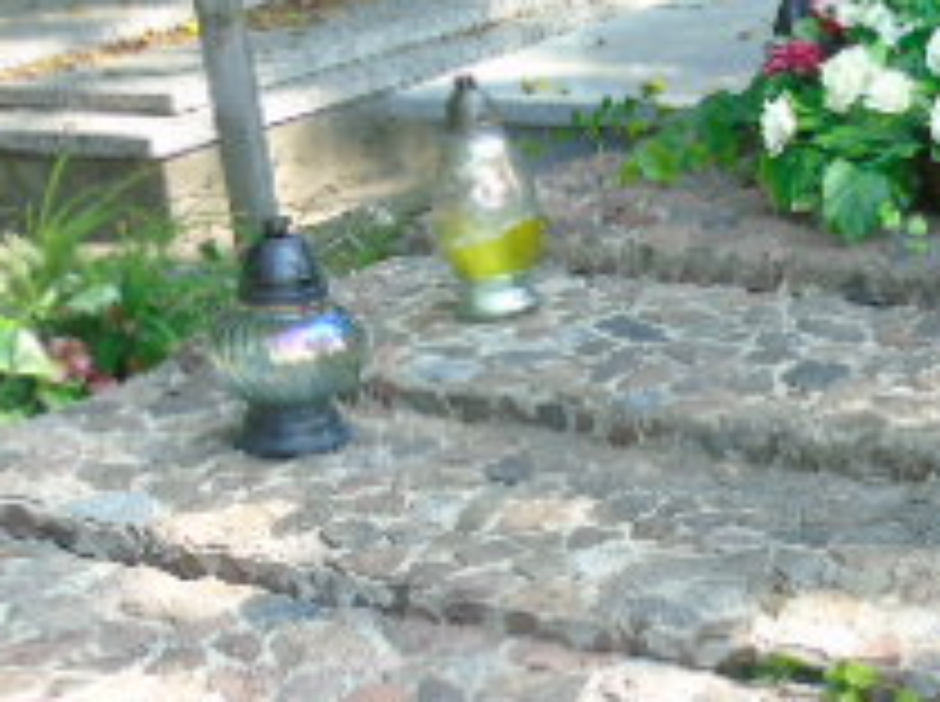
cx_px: 936
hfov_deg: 21.3
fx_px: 2413
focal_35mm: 89
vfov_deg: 16.5
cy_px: 522
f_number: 3.6
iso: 80
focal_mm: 5.2
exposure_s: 1/100
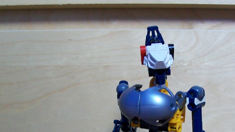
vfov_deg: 16.3
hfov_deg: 29.2
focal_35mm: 72
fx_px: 449
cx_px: 155
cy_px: 145
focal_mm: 6
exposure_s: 1/13
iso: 160
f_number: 2.7
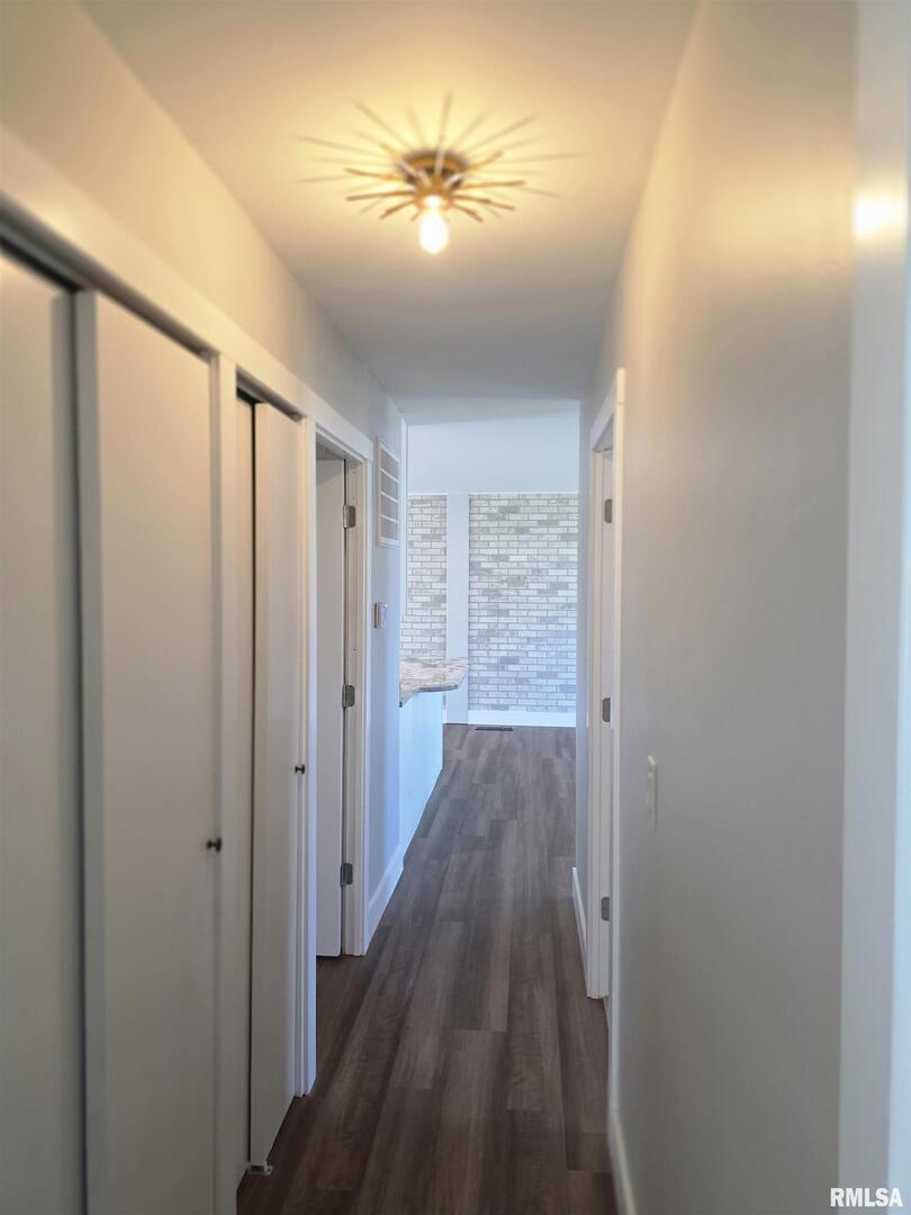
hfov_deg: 58.9
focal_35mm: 23
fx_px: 807
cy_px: 608
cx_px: 456
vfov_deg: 73.9
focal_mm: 6.3
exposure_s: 1/120
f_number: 1.7
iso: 200
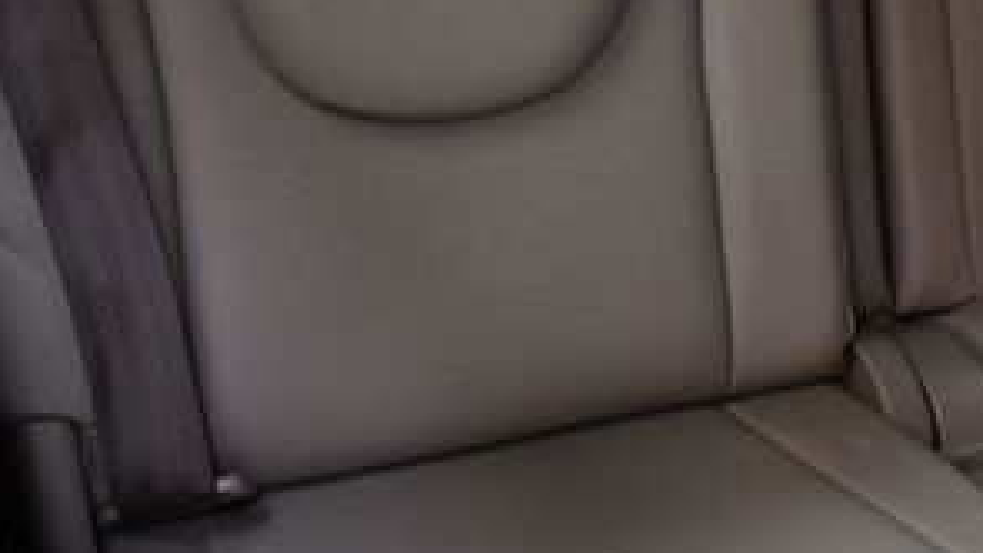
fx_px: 1955
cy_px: -23
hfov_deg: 28.0
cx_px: 683
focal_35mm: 75
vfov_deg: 15.7
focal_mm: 22
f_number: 3.8
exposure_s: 1/125
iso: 1400
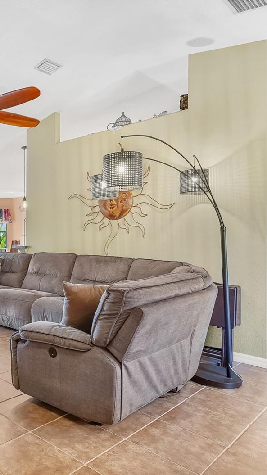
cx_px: -27
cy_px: 237
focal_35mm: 27
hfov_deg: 36.3
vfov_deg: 69.9
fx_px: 340
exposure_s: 3.2
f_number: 8
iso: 100
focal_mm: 17
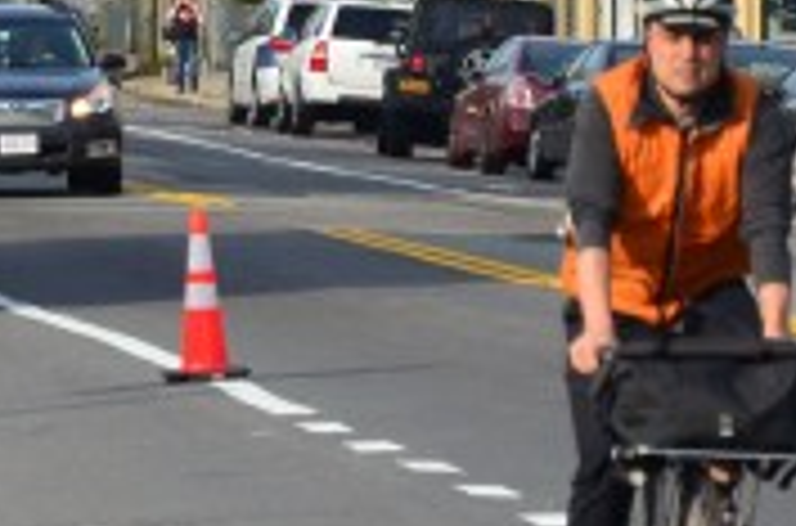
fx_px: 10453
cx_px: -36
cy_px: 88
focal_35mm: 474
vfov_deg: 2.9
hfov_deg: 4.4
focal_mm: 70
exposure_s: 1/2500
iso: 500
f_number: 4.5
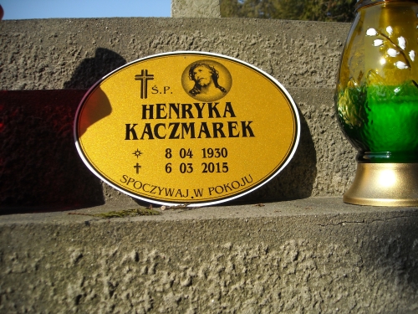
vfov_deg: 40.7
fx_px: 423
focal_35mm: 35
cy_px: 157
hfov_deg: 52.6
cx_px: 209
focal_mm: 5.7
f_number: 5.6
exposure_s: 1/192
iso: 64
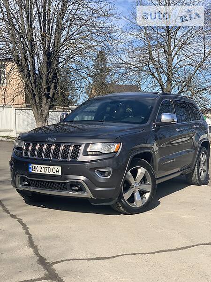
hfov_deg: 28.0
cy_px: 141
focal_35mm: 52
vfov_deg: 36.8
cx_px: 106
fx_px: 423
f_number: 2.4
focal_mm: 6
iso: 16
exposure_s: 1/978
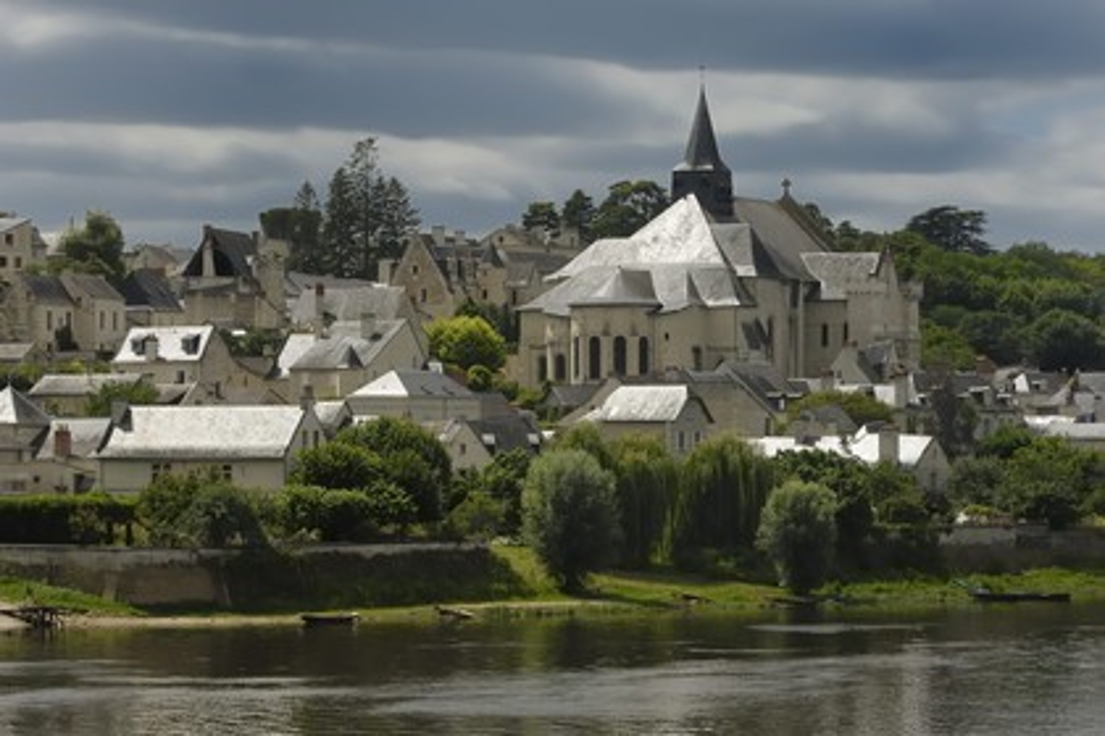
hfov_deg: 15.2
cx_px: 552
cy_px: 368
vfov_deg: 10.2
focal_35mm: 135
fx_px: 4143
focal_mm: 90
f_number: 11
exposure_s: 1/160
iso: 100
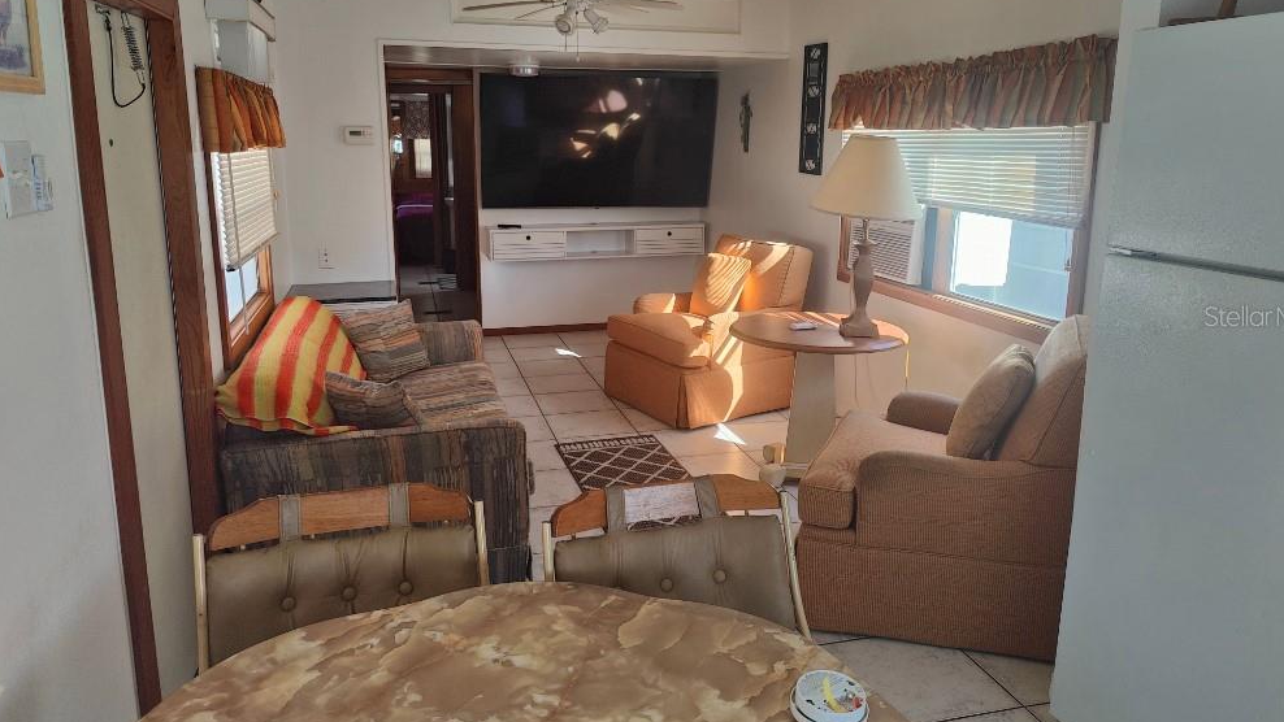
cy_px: 316
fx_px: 885
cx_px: 661
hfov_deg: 71.9
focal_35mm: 26
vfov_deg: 44.3
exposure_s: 1/174
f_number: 1.8
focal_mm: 6.06
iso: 50
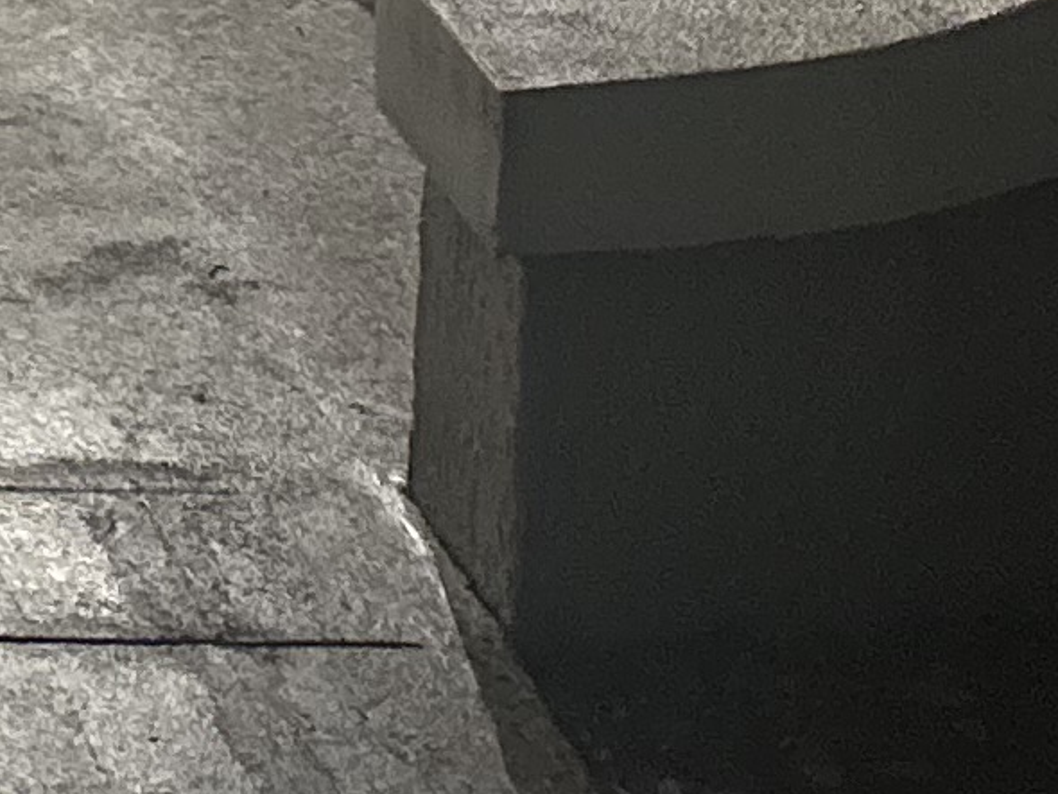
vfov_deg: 8.2
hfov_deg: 10.9
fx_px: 5015
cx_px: -1119
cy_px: -1276
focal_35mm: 164
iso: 800
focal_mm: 6.86
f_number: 1.78
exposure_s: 1/60
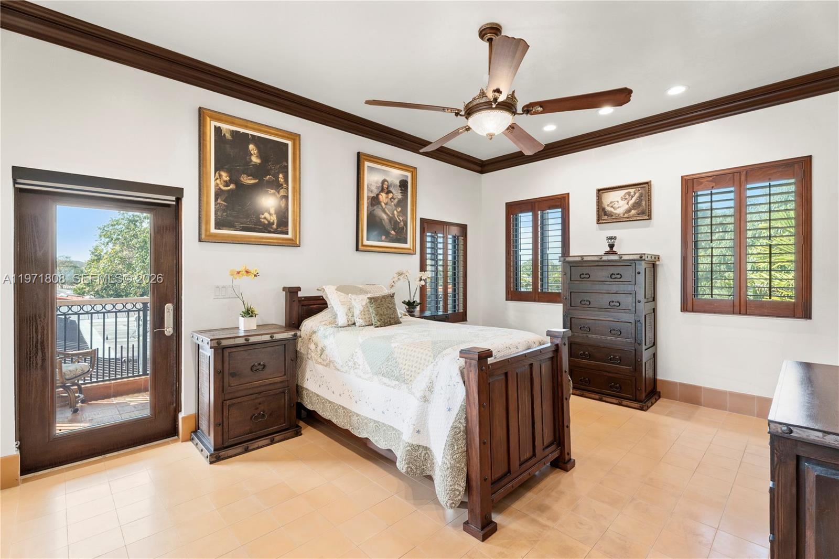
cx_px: 420
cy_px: 280
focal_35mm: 16
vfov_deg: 73.7
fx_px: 373
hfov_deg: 96.7
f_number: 8
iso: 400
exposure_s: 1/8
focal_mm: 16
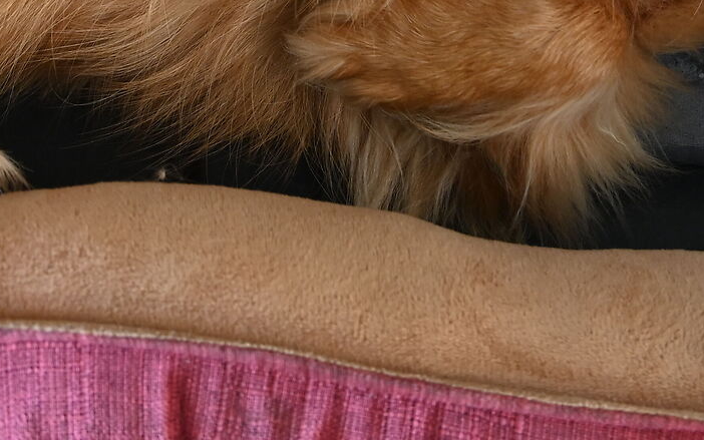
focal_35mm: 108
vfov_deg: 11.3
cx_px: 257
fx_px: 2072
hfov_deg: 19.2
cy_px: -347
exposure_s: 1/30
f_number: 4.5
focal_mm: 31
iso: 720
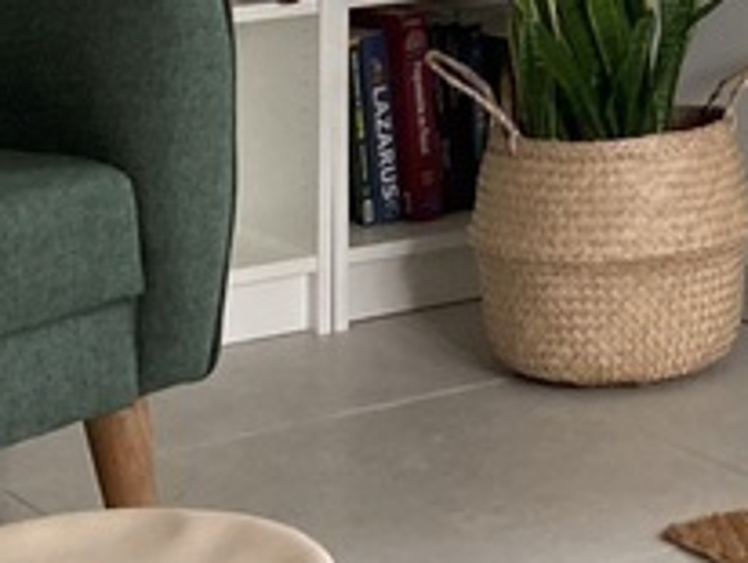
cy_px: -367
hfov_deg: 13.5
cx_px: 1075
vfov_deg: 10.2
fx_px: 3007
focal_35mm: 139
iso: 80
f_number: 1.8
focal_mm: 3.99
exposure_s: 1/72
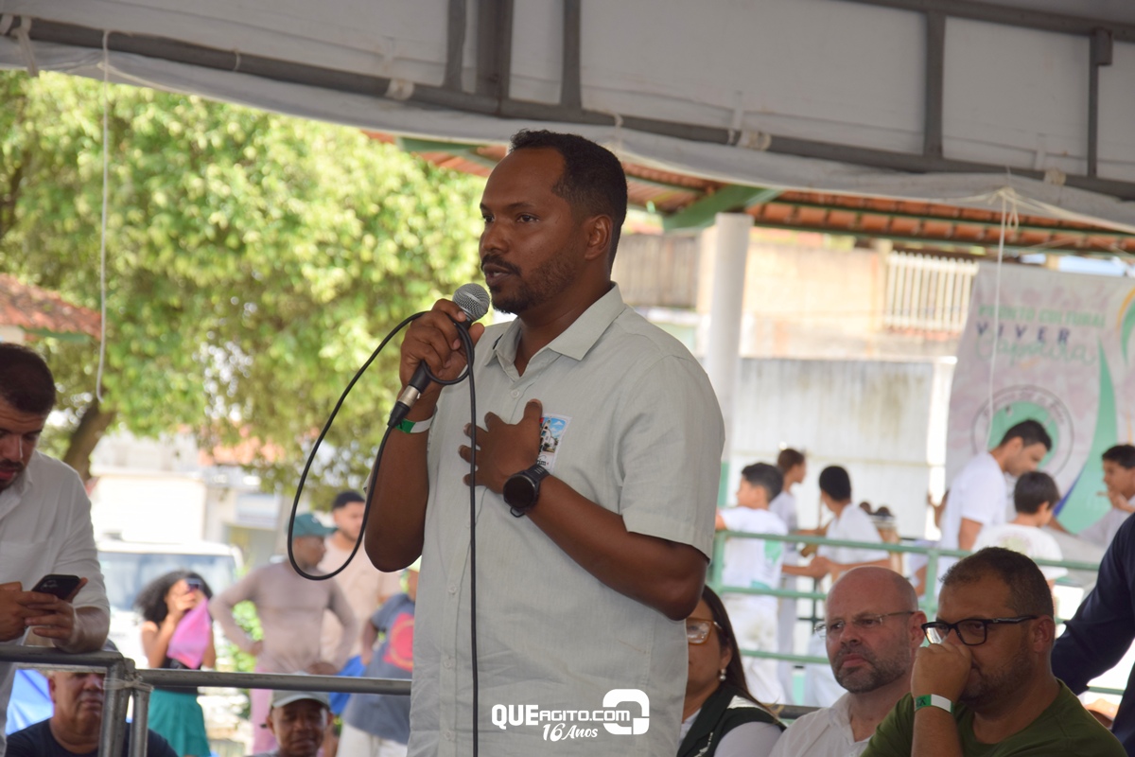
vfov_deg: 10.8
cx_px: 568
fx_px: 4019
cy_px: 378
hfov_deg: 16.1
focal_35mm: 128
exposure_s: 1/160
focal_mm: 85
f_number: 6.3
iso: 100
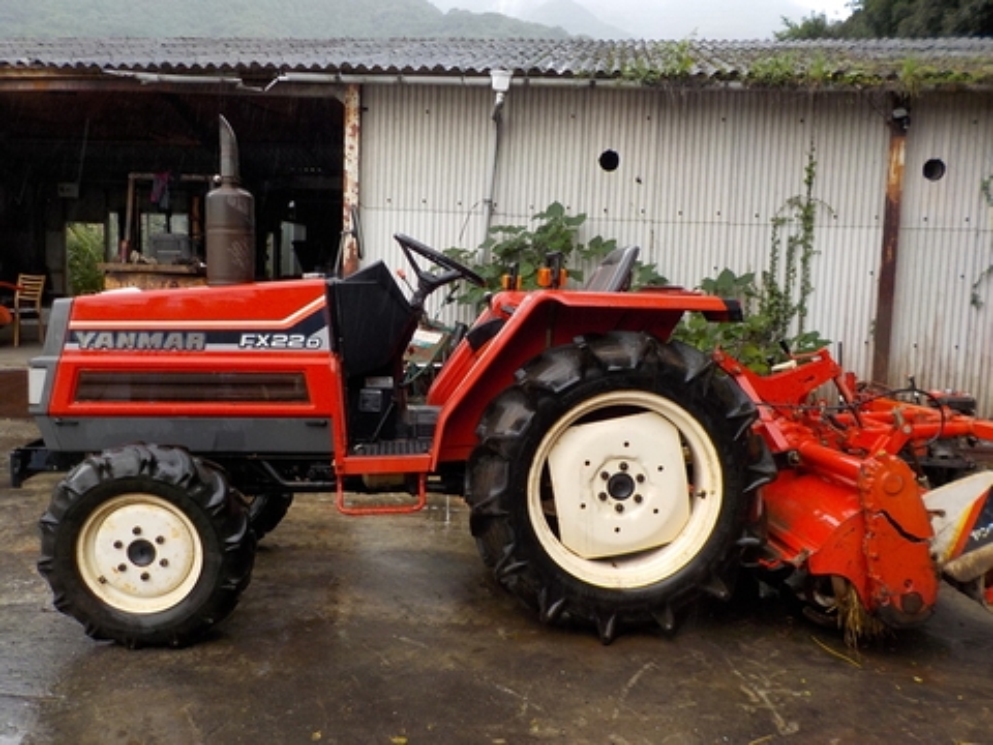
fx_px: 861
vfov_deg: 46.8
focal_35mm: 30
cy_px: 372
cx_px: 496
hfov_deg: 60.0
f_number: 3.3
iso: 125
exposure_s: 1/100
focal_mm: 4.1
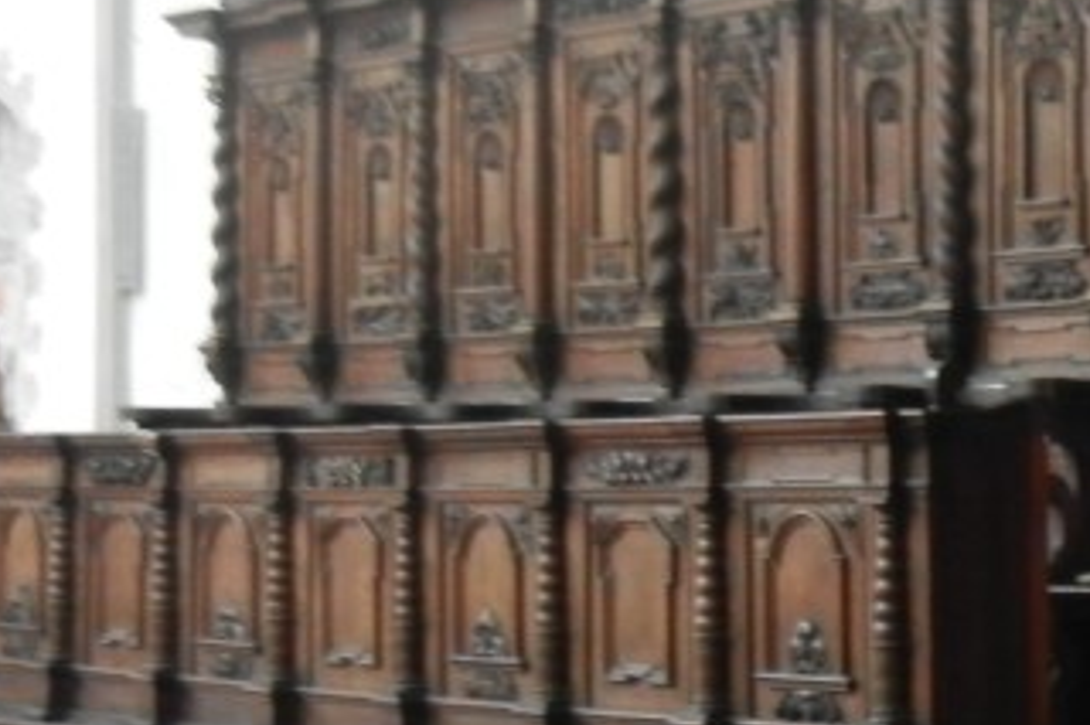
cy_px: 436
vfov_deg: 13.7
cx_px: 1506
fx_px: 3026
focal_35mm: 100
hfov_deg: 18.6
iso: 200
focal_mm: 5.4
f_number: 3.5
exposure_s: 1/3.3
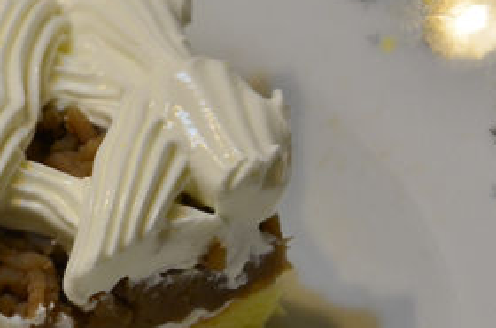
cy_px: 246
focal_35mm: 394
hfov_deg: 5.2
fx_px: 5417
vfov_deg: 3.5
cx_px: -25
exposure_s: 1/25
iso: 800
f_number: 9
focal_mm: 105
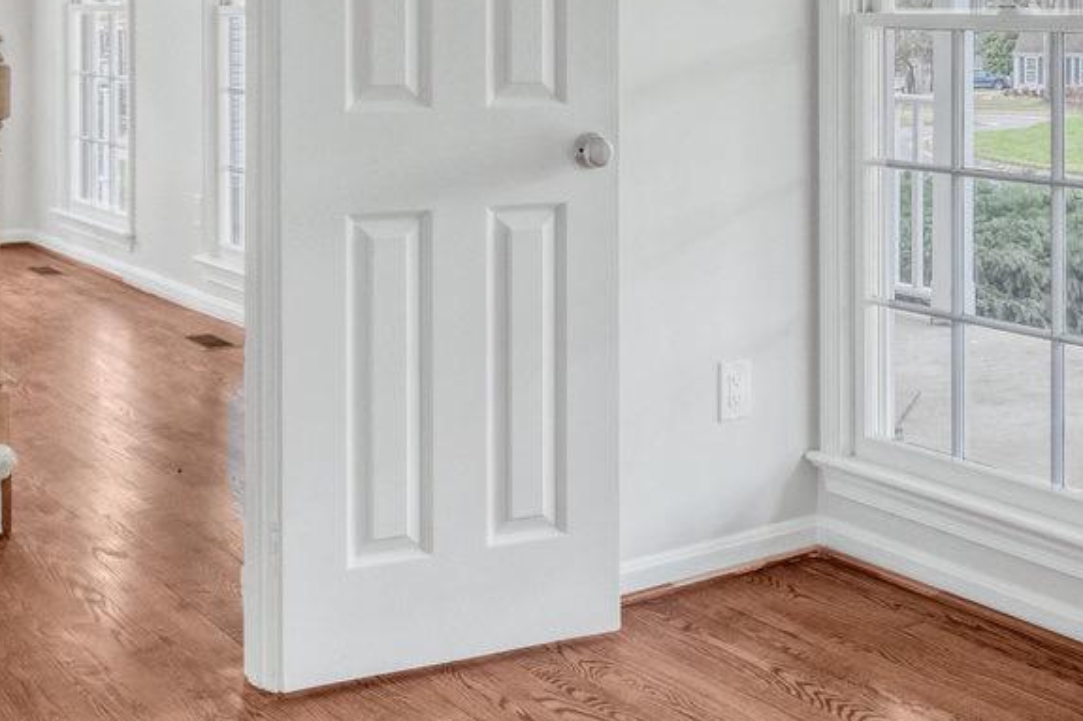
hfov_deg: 34.0
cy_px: 29
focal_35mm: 57
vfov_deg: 23.0
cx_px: 876
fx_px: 1714
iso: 1250
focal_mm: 16
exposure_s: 1/13
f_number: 7.1
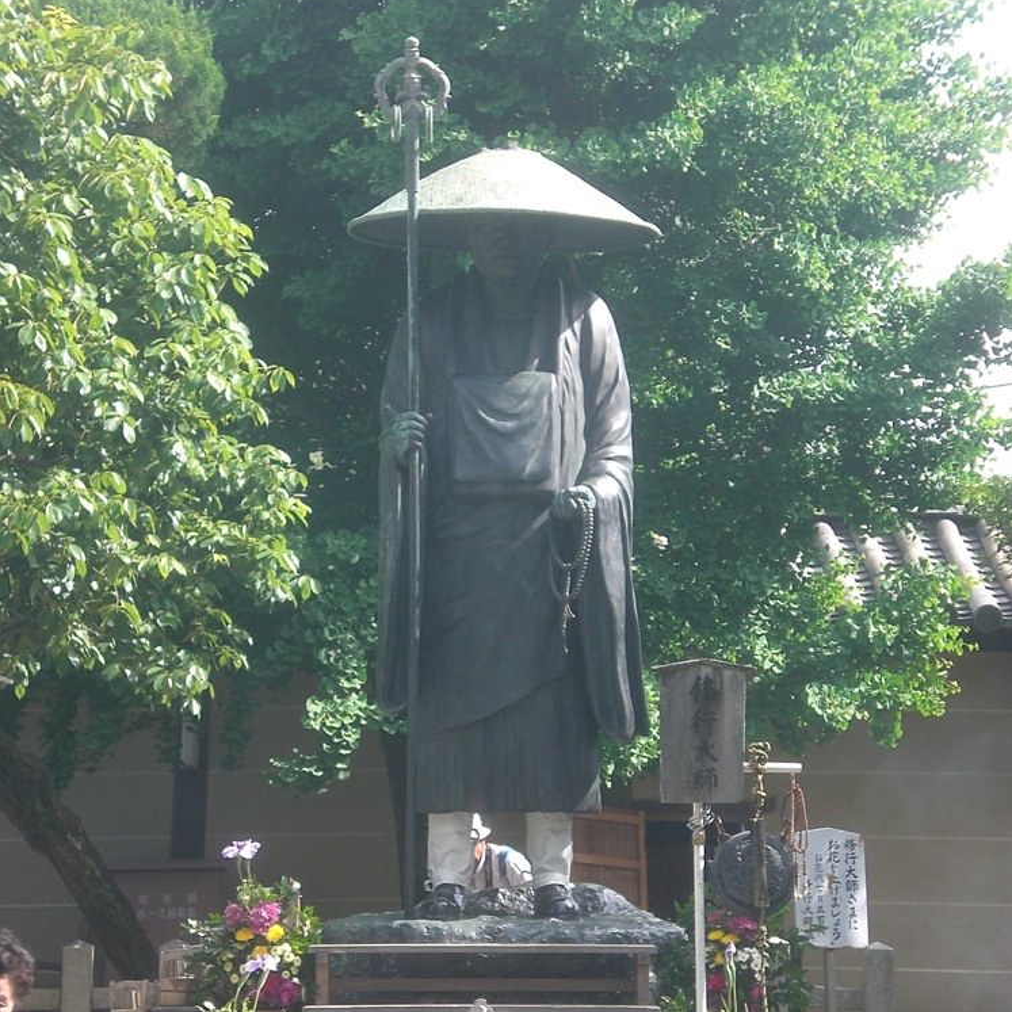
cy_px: 619
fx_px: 3407
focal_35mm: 103
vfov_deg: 16.9
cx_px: 507
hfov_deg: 16.9
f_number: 5
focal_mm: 14.49
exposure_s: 1/100
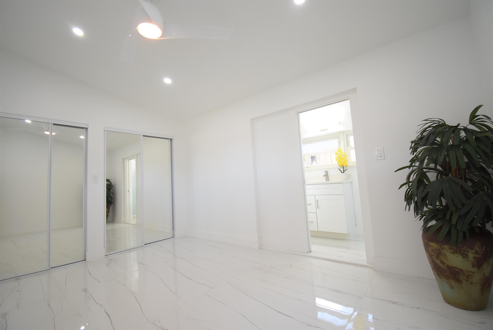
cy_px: 165
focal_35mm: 15
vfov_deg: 77.4
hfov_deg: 100.4
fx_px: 206
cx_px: 246
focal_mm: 10
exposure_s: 1/60
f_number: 4.5
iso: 560
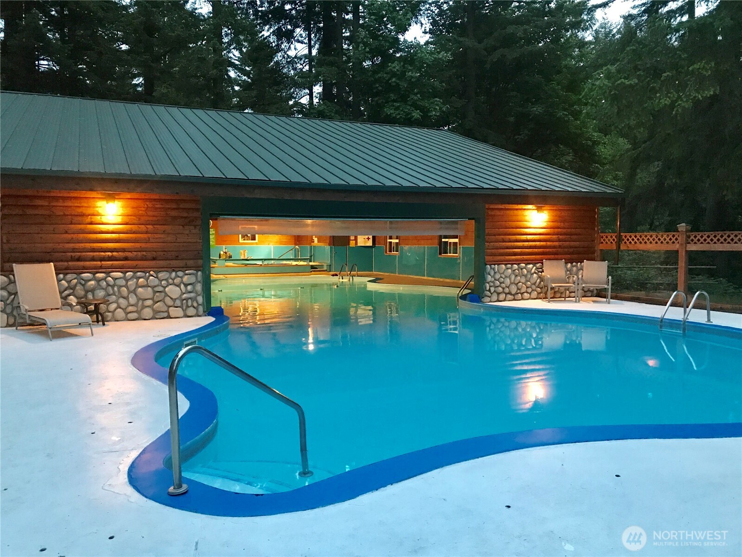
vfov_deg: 49.7
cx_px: 371
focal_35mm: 28
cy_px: 278
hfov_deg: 63.4
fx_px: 600
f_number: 1.8
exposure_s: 1/5
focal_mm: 3.99
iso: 100
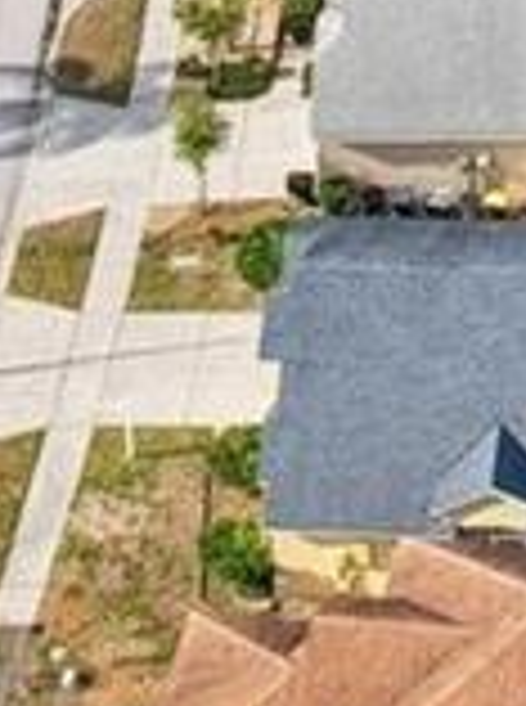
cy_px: -872
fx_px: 4394
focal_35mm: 216
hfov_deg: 6.8
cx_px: 751
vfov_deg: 8.5
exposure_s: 1/1600
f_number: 2.8
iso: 130
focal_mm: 8.4
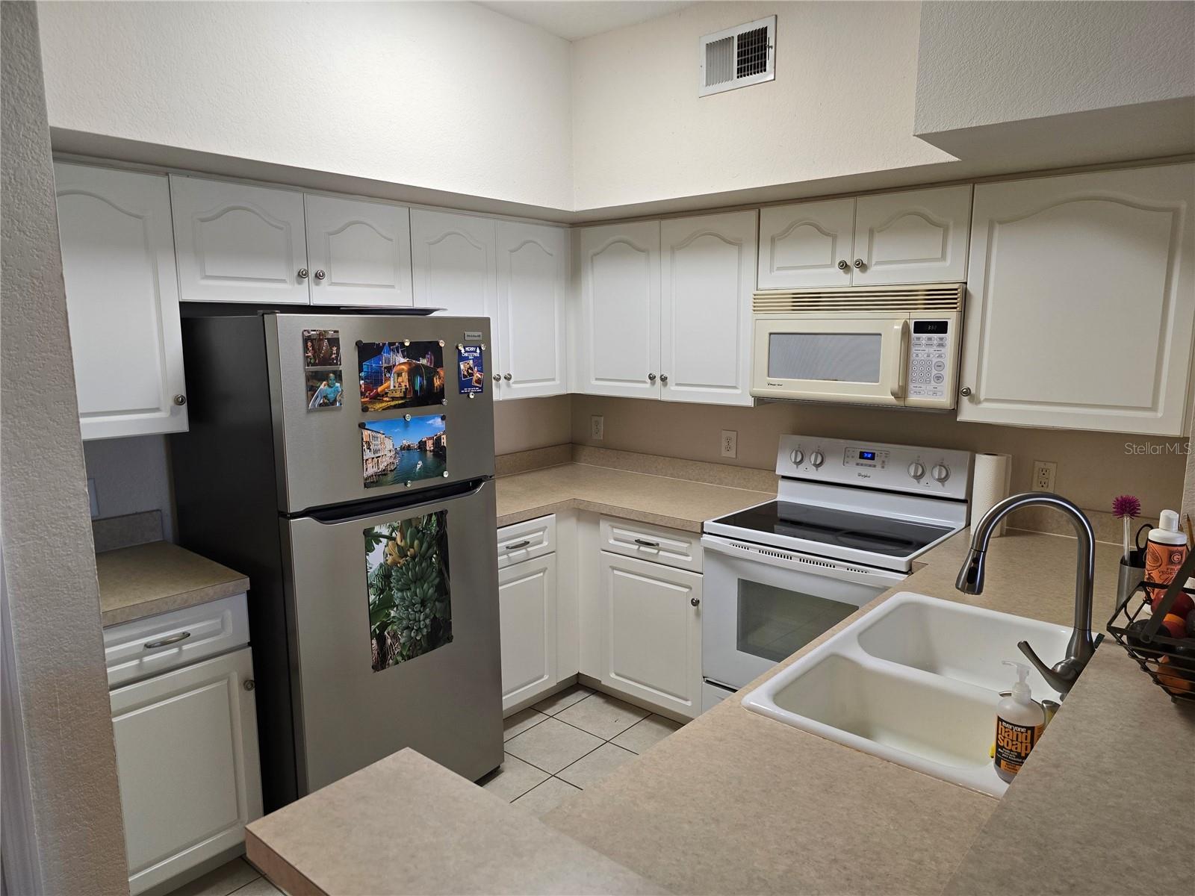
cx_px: 598
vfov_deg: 58.9
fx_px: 794
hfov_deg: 73.9
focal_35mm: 23
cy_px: 448
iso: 160
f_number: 1.7
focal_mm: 6.3
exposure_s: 1/120
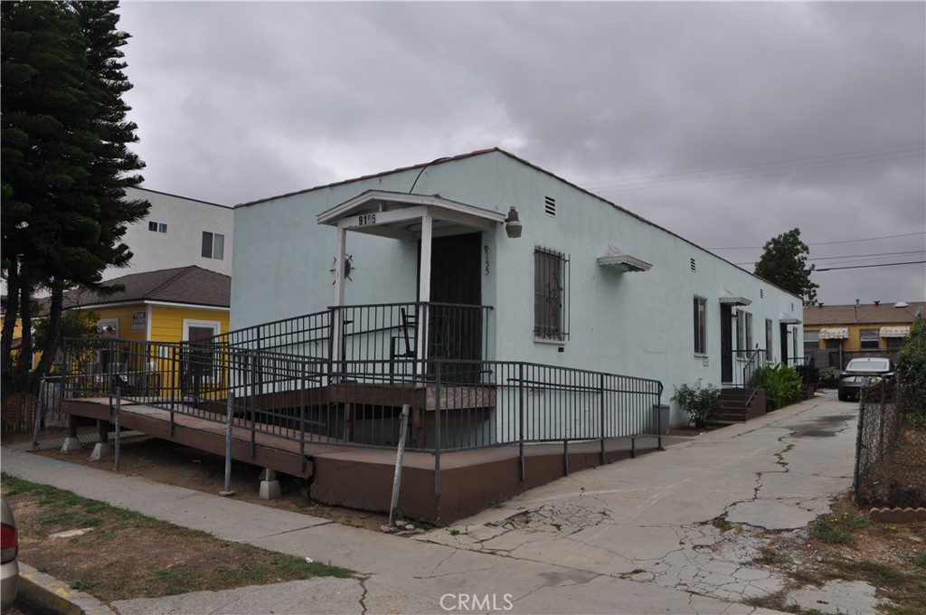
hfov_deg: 67.4
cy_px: 308
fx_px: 694
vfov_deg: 47.8
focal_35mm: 27
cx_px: 463
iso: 250
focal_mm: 18
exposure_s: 1/320
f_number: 10
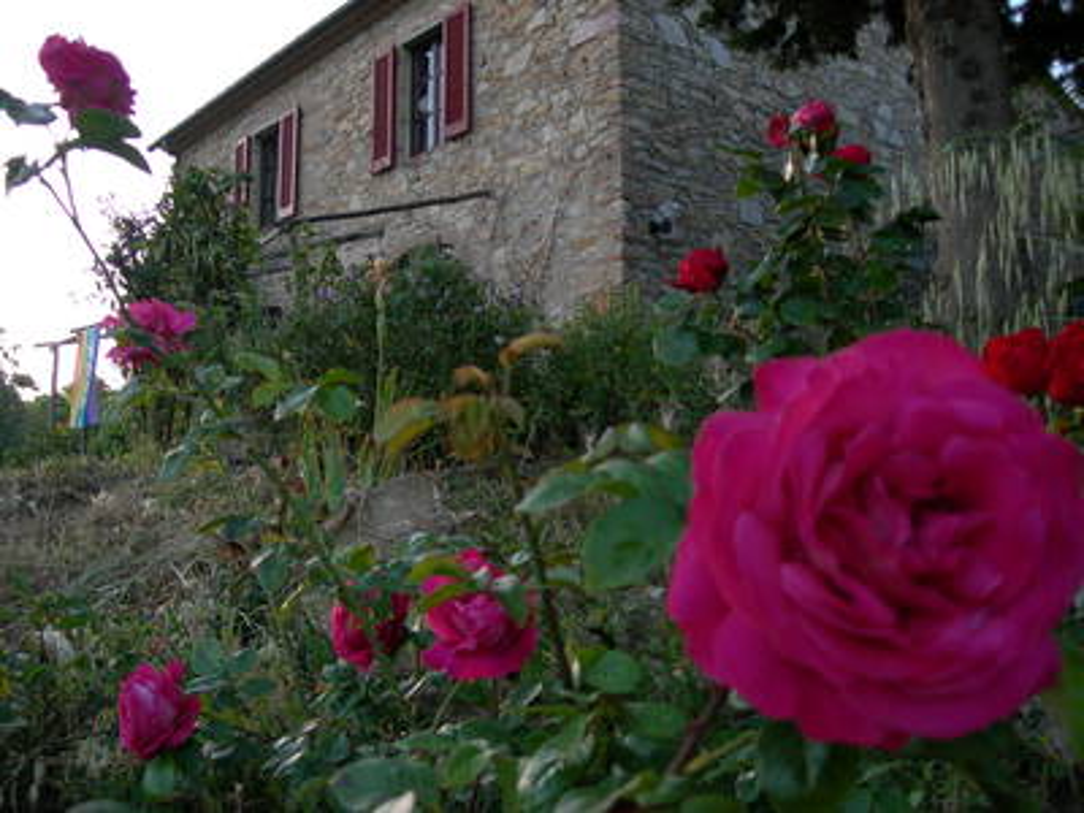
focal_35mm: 38
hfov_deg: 49.0
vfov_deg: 37.7
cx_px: 542
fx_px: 1190
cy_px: 406
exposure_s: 1/163
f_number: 2.8
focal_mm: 7.8
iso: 50
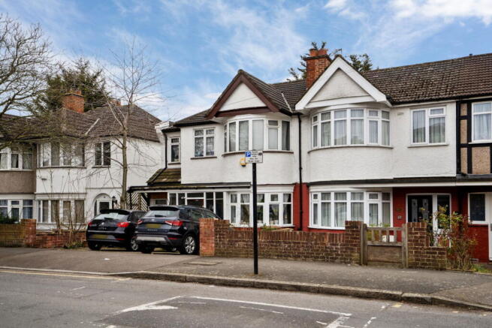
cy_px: 164
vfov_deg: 40.0
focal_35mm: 33
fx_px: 451
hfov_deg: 57.2
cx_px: 246
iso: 640
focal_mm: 33
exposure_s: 1/400
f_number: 8
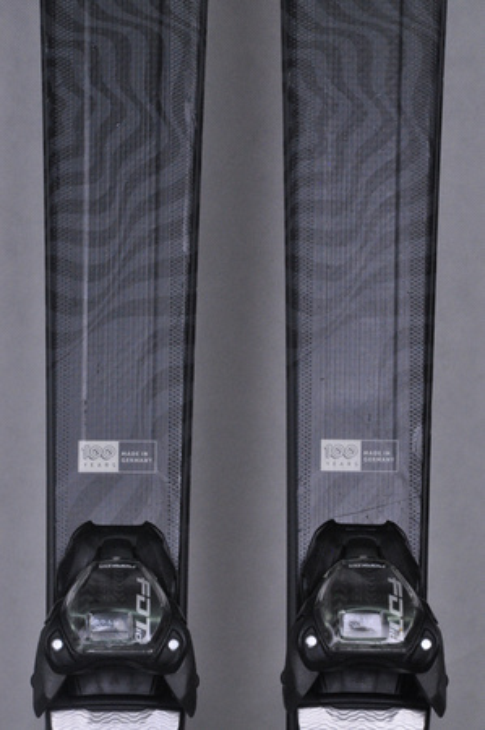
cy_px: 365
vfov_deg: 13.1
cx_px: 242
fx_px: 3190
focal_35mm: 158
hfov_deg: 8.7
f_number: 11
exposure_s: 1/125
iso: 3200
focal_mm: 105
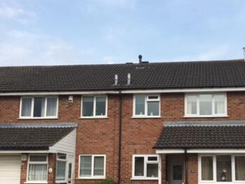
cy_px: 130
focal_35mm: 48
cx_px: 165
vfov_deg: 29.9
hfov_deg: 39.2
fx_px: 340
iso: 25
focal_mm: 4.15
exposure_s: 1/1012
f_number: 2.2
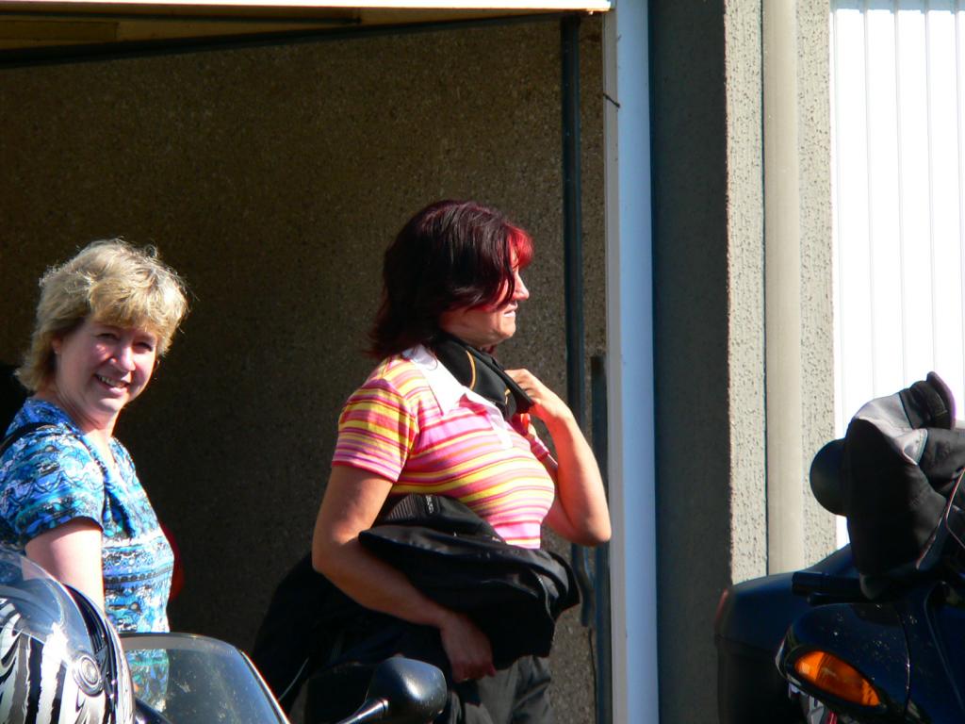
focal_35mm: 432
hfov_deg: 4.6
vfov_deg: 3.4
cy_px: 362
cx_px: 482
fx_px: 12043
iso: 100
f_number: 8
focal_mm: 72
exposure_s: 1/200
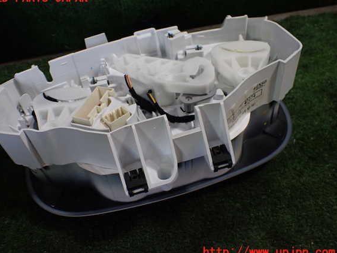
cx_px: 159
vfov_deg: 44.1
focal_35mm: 32
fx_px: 311
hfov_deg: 56.8
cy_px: 125
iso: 250
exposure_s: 1/125
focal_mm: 5.4
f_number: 2.3
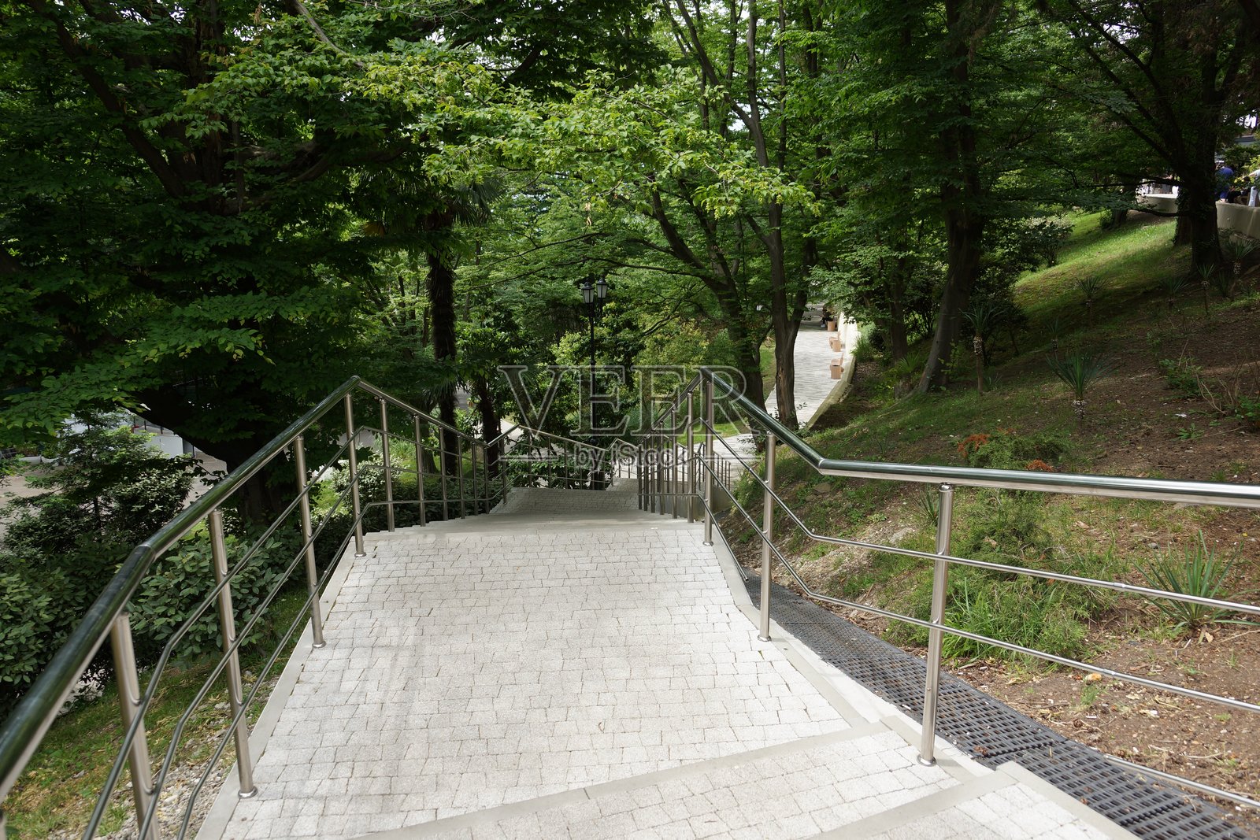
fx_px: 945
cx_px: 630
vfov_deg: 47.9
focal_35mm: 27
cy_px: 420
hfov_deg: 67.4
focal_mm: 18
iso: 100
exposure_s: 1/250
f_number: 5
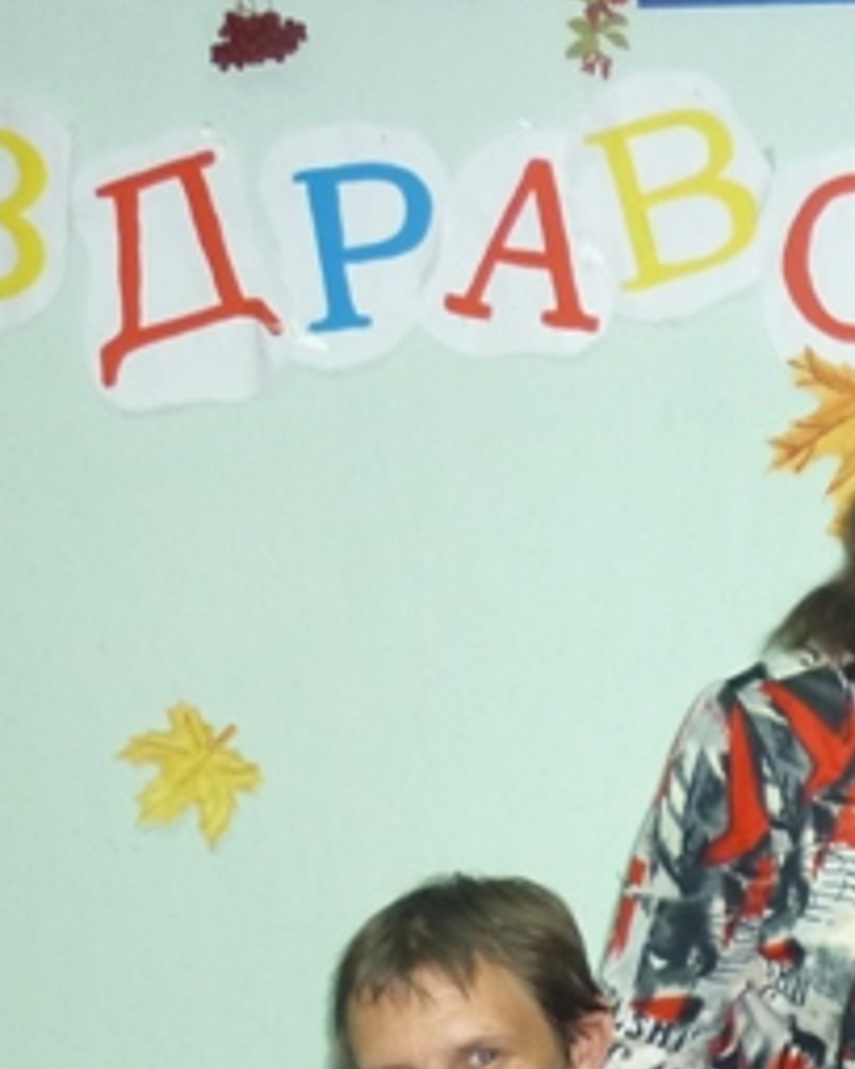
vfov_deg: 18.6
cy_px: 1035
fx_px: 3195
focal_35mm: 101
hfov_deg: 14.6
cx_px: 1127
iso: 250
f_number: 2.8
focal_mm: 5.5
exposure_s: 1/60
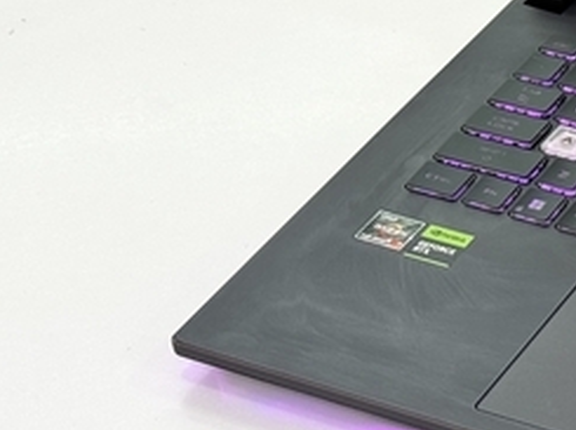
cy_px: -19
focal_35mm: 157
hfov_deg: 12.0
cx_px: 868
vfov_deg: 9.4
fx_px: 2609
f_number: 1.78
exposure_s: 1/121
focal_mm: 6.76
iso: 50
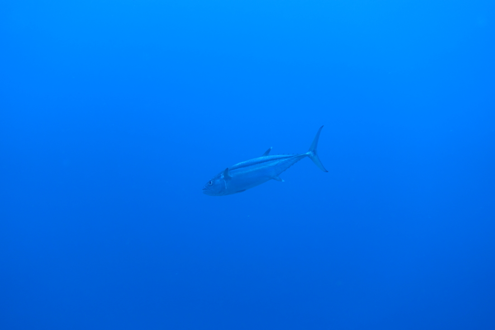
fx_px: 688
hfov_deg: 39.6
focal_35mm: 50
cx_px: 248
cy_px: 165
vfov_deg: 27.0
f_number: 4
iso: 125
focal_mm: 18.51
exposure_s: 1/100
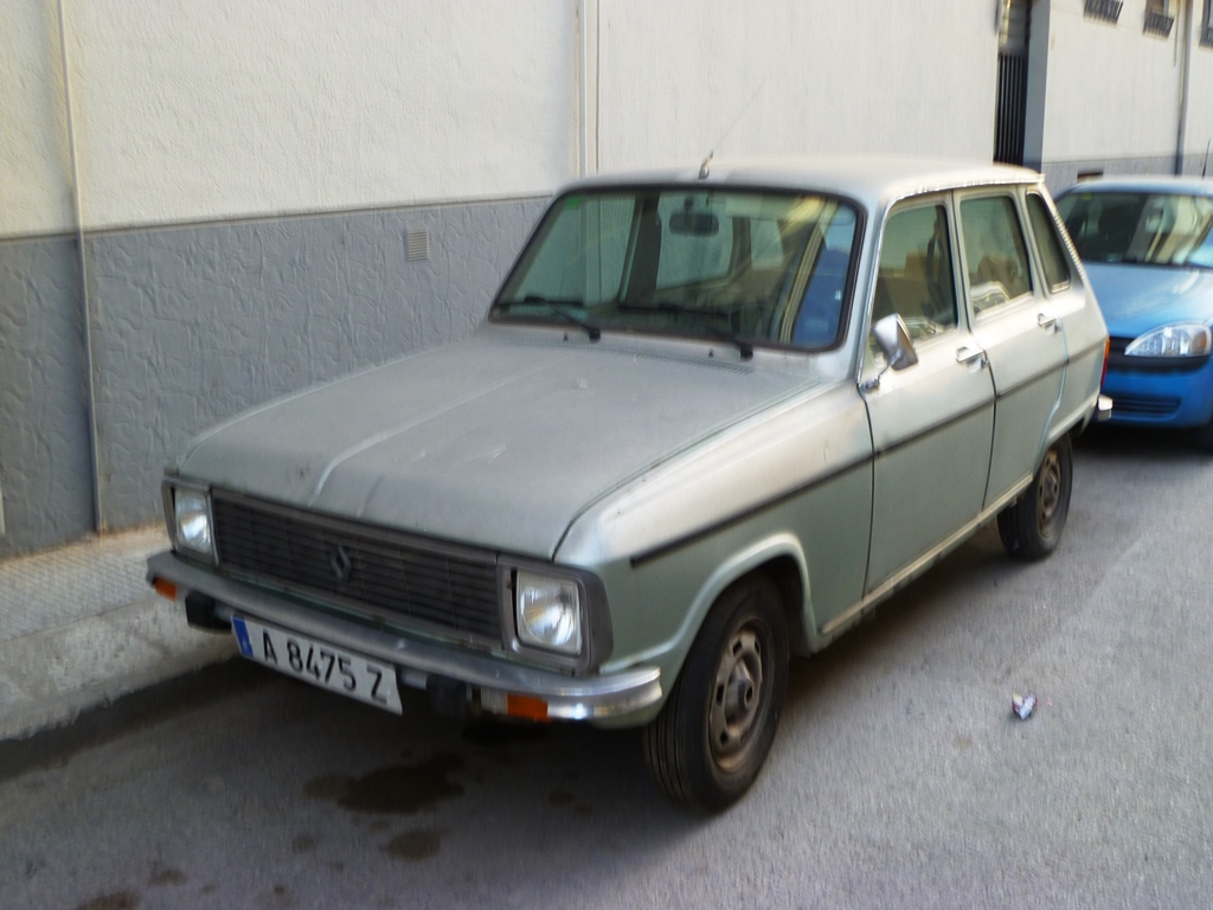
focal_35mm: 32
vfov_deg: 44.2
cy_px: 455
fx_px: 1121
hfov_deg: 56.8
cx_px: 606
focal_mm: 5.7
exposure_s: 1/30
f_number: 3.5
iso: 80
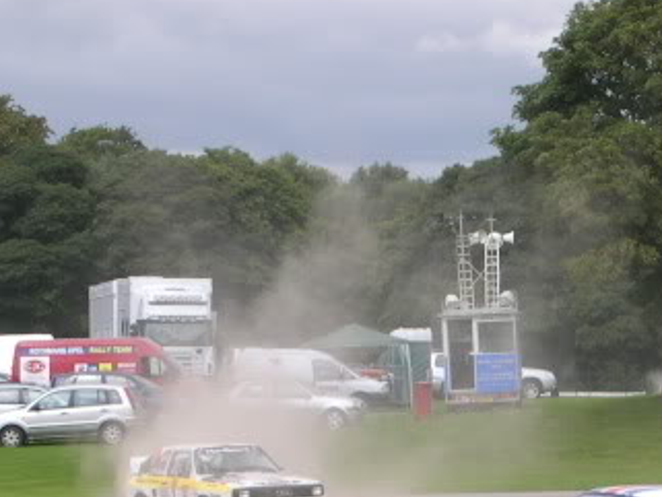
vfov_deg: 5.8
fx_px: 4859
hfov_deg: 7.8
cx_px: 493
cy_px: 456
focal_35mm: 254
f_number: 4.8
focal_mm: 21.6
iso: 100
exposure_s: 1/350
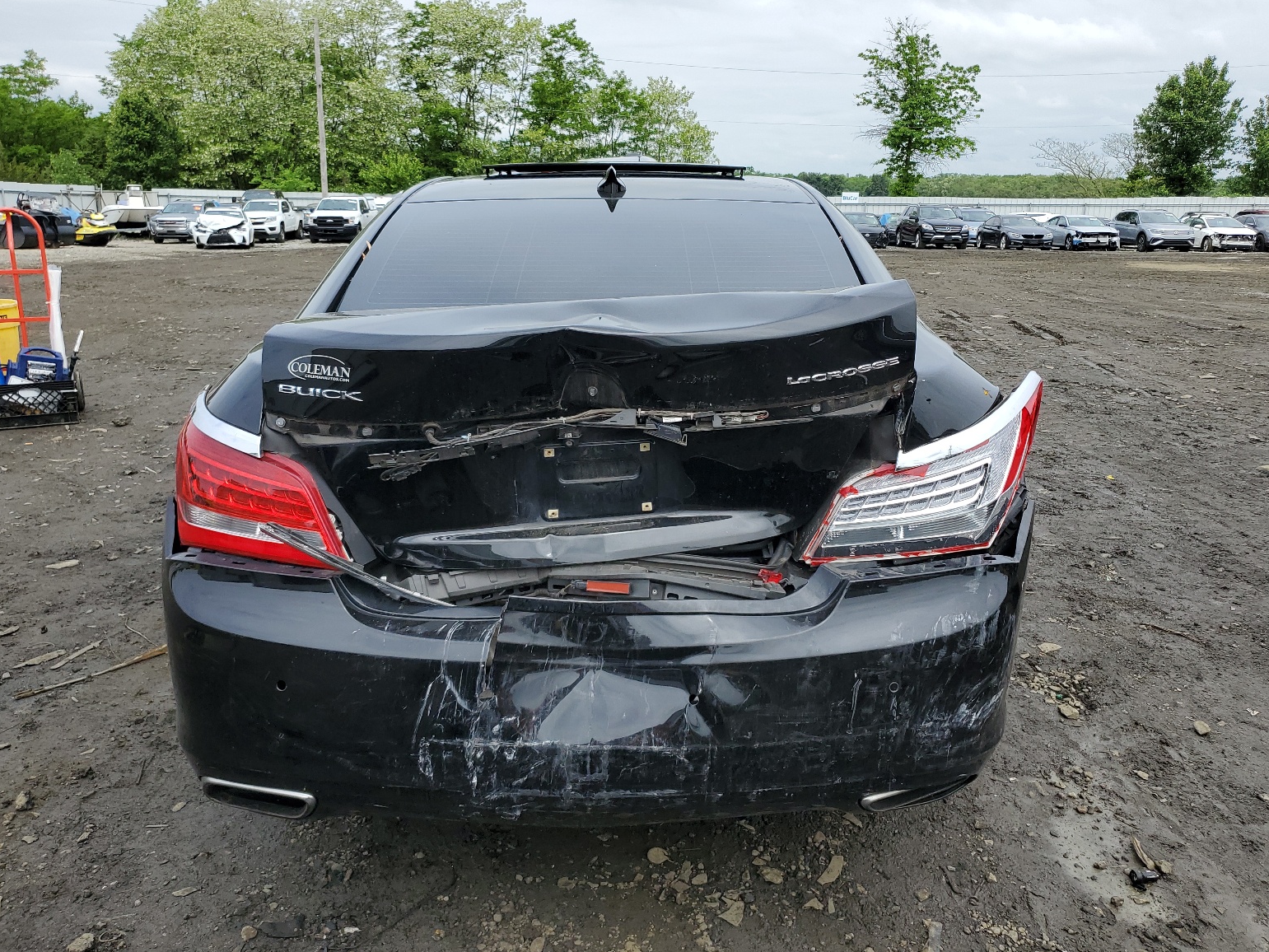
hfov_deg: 65.3
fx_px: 990
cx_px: 641
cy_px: 464
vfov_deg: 51.4
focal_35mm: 27
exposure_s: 1/3333
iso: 50
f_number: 1.5
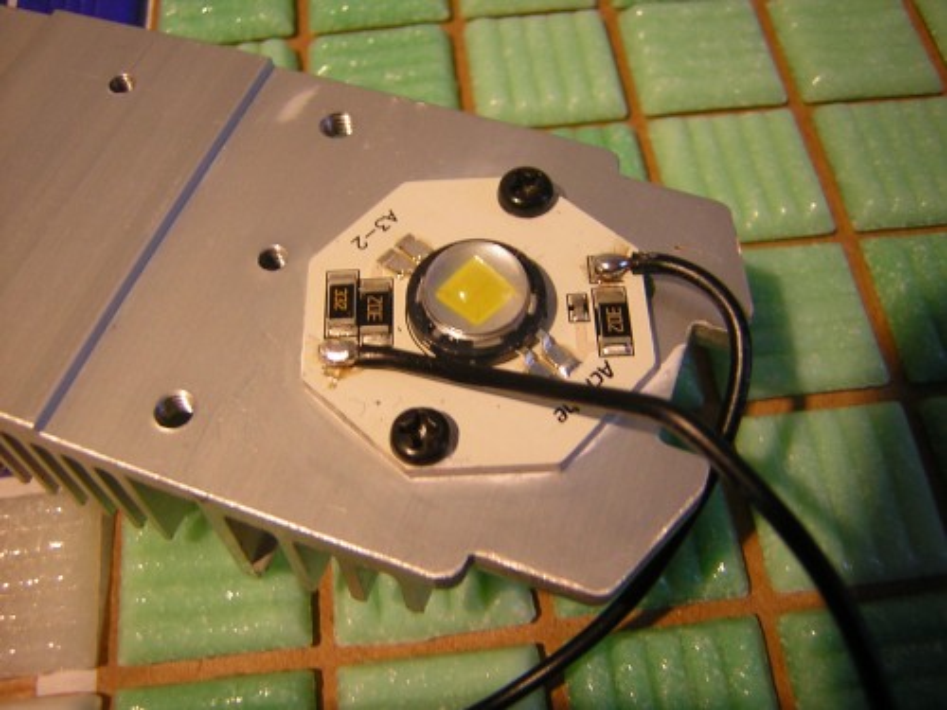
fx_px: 985
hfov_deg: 51.4
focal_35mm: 36
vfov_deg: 39.7
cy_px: 355
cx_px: 474
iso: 50
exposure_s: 1/8.7
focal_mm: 4.7
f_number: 2.6
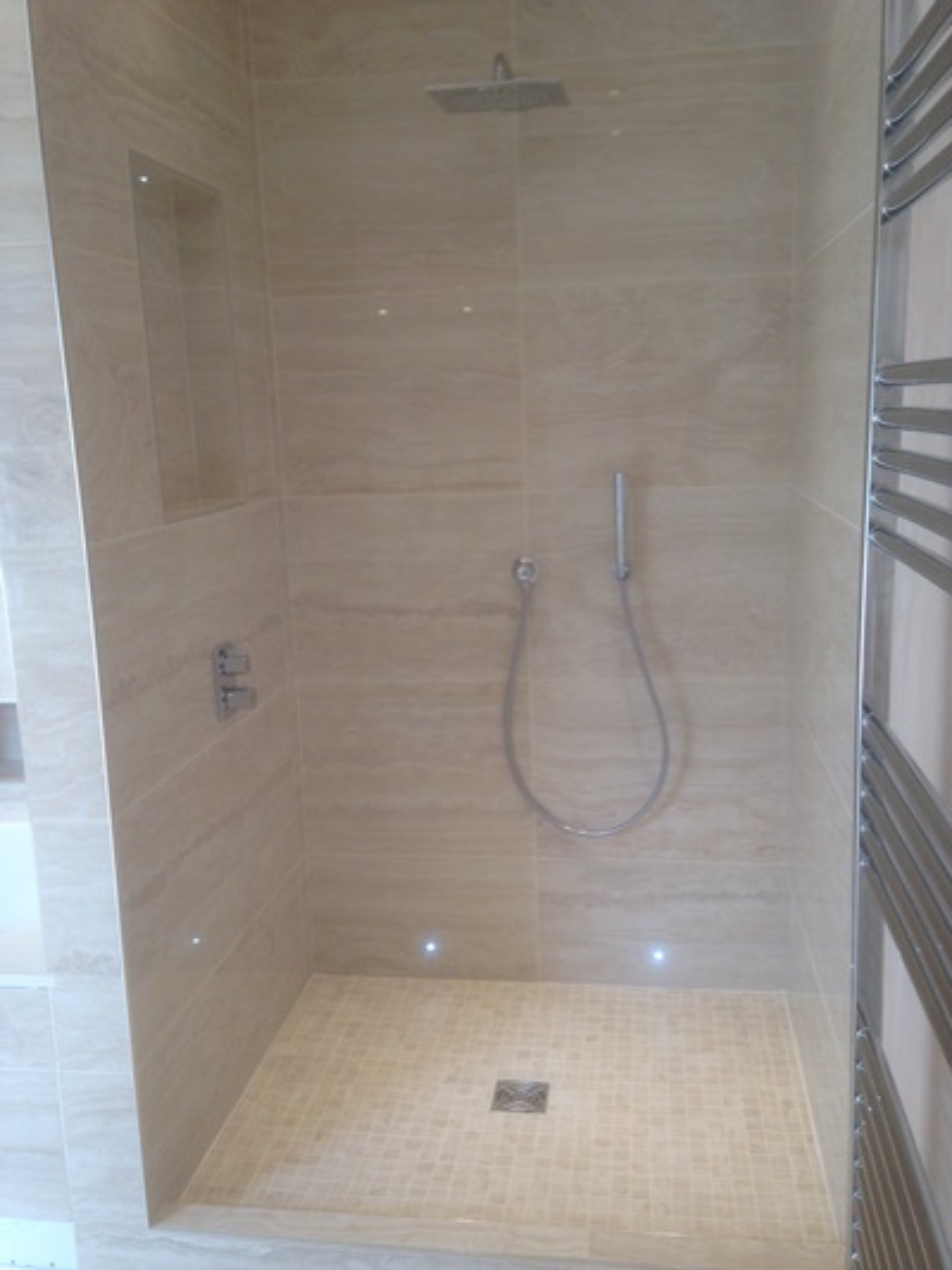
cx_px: 476
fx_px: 1210
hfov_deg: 43.0
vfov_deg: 55.3
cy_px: 635
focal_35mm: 33
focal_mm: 4.12
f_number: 2.4
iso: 50
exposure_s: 1/40
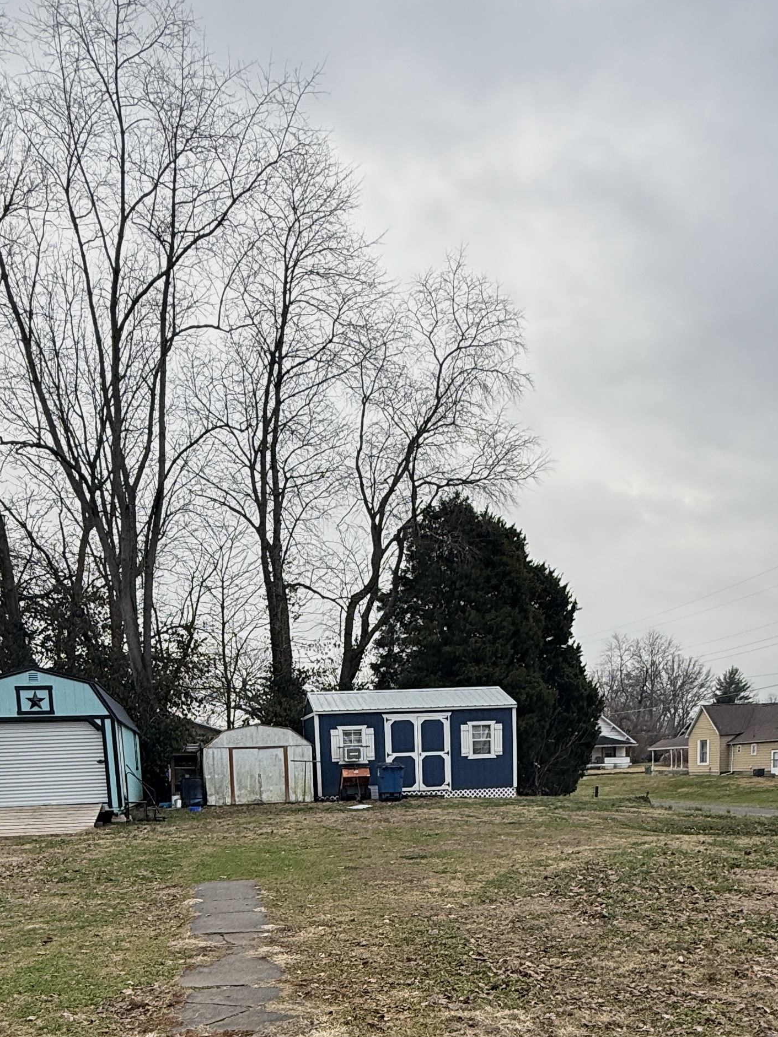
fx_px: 899
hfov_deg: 46.7
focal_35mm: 30
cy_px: 920
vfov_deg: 53.1
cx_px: 354
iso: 64
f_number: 2.2
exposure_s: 1/182
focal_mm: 2.22
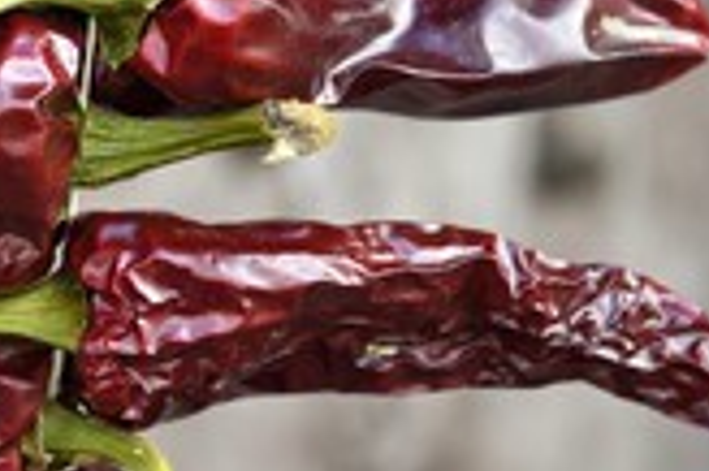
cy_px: -26
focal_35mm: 179
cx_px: 121
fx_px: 3522
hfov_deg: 11.4
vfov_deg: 7.6
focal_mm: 70
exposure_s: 1/80
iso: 800
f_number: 8
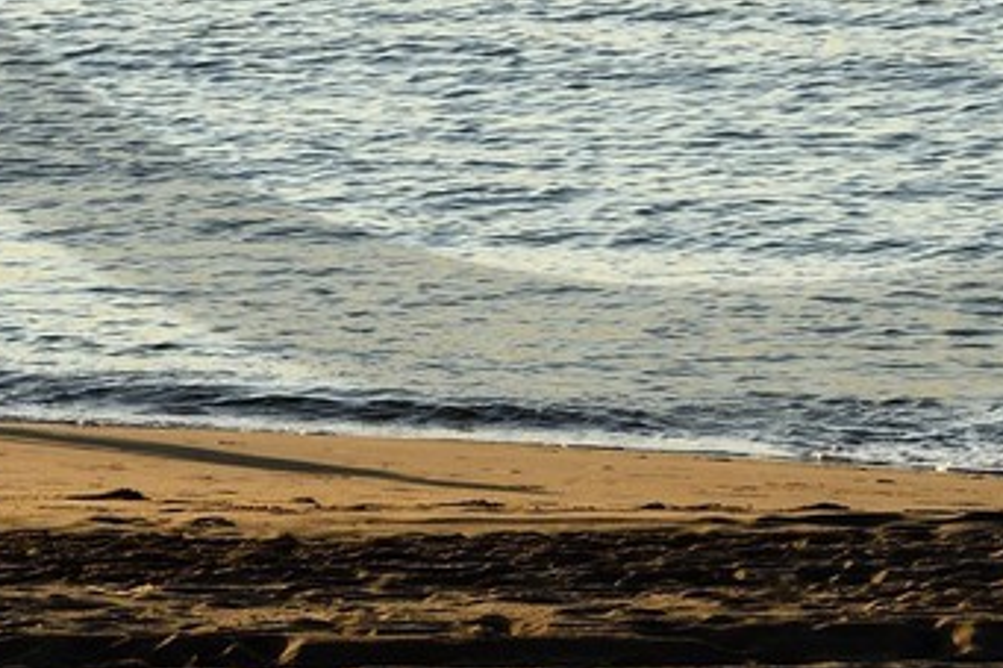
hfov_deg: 3.5
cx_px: 709
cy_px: -795
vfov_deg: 2.3
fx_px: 16346
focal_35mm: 587
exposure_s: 1/250
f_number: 14
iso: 200
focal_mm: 125
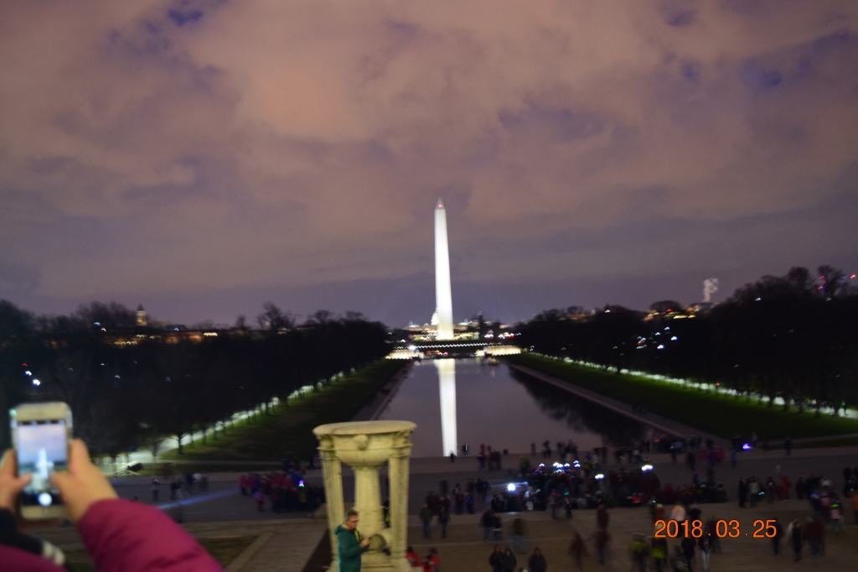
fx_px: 1108
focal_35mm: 46
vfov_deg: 28.9
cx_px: 429
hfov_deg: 42.3
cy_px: 286
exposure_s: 1/2
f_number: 4.2
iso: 1600
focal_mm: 31
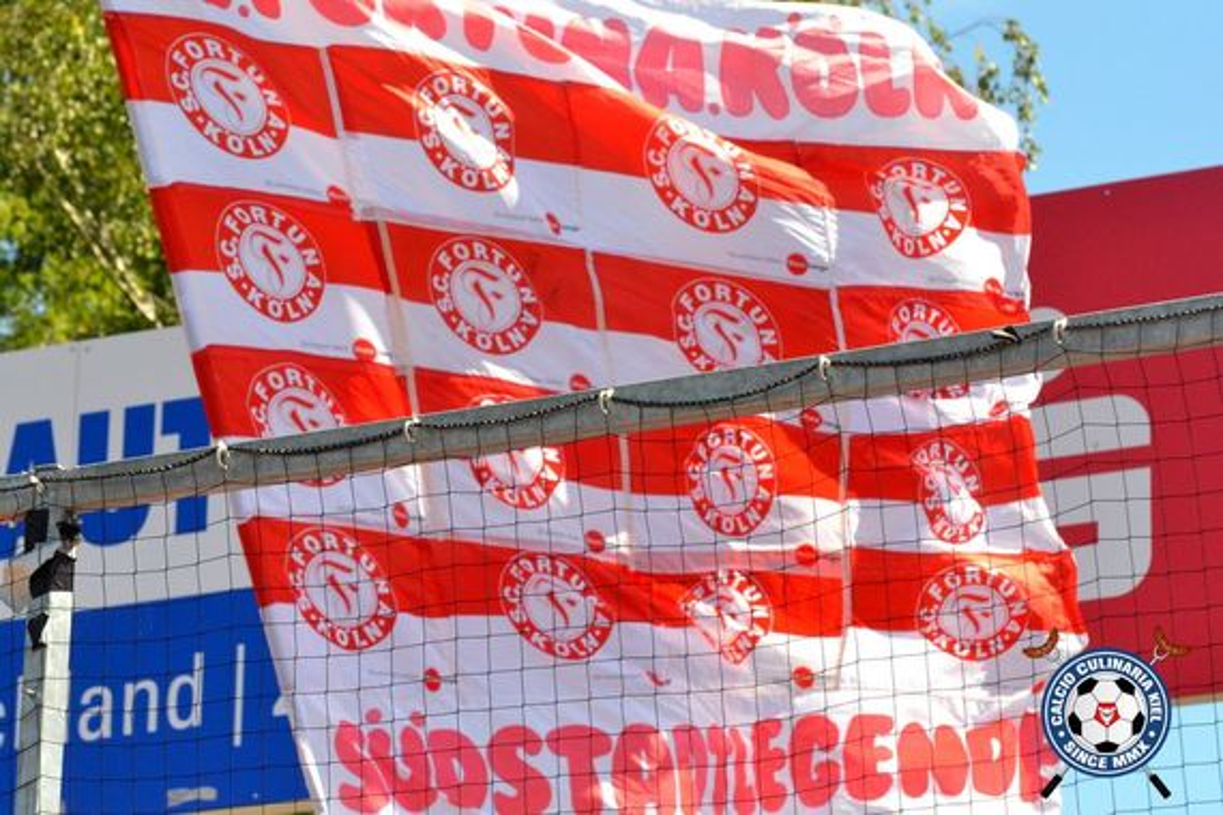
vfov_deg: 8.2
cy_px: 408
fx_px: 5707
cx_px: 612
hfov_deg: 12.2
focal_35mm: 168
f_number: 10
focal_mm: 112
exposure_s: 1/2500
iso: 2000
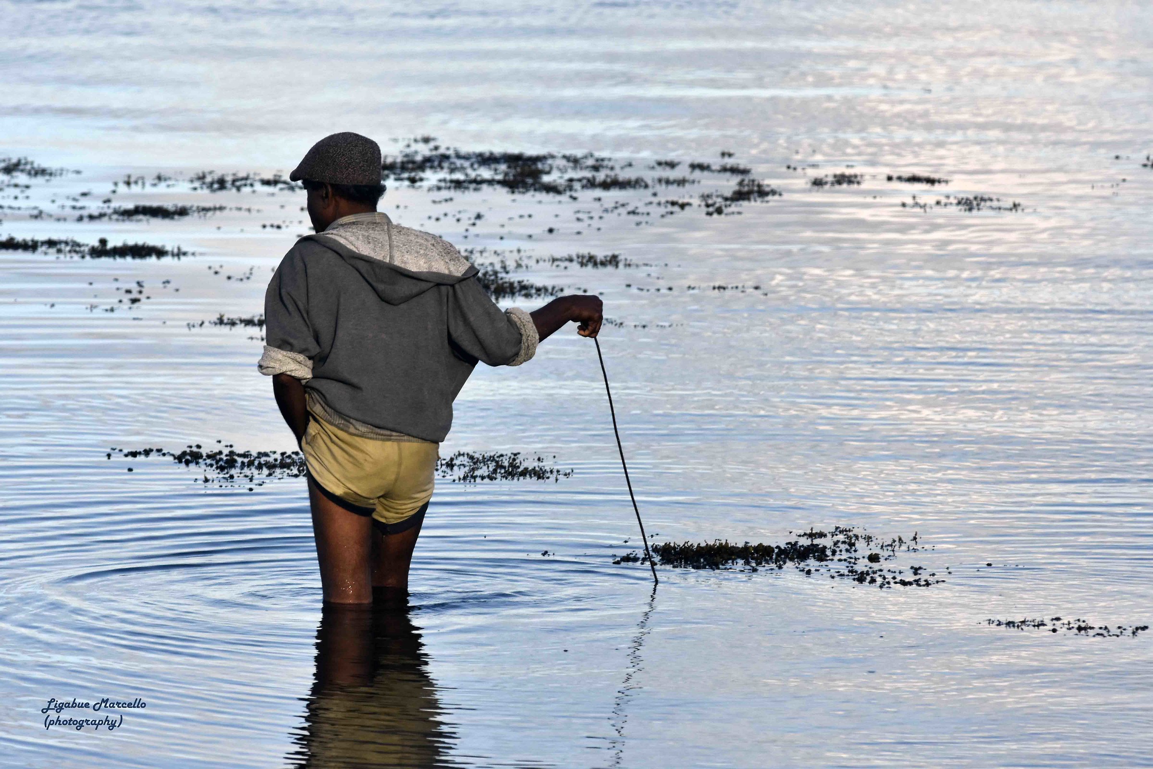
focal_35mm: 450
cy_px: 384
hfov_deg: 4.6
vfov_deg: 3.1
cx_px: 576
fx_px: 14411
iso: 500
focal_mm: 300
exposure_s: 1/3200
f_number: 7.1
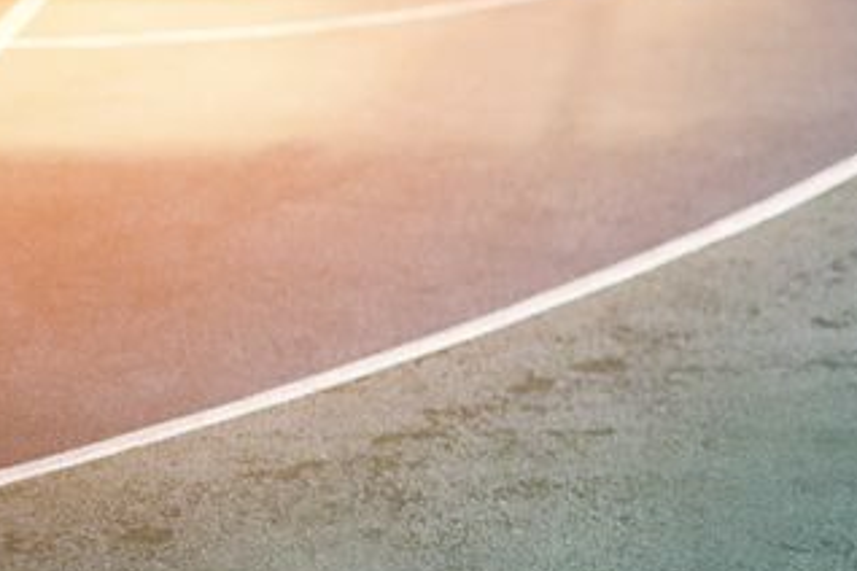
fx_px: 3737
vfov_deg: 8.7
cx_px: 1187
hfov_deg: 12.6
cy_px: 257
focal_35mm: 157
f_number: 2
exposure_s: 1/2000
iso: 400
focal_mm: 50
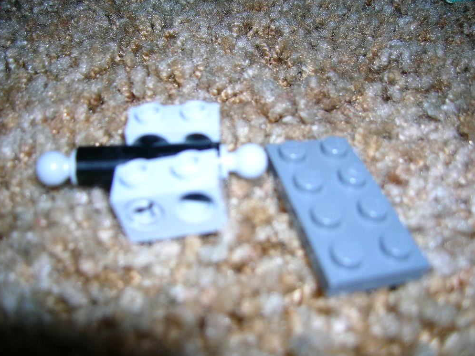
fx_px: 480
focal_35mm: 35
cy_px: 180
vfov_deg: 40.7
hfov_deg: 52.6
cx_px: 232
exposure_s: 1/60.1
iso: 50
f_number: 2.9
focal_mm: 5.7
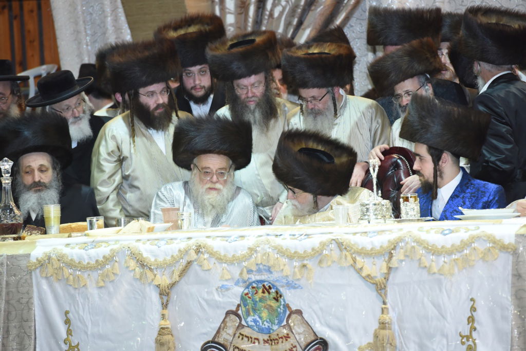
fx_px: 2922
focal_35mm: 200
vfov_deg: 6.9
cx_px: 263
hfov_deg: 10.3
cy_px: 176
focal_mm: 200
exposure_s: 1/125
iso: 2000
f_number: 4.5
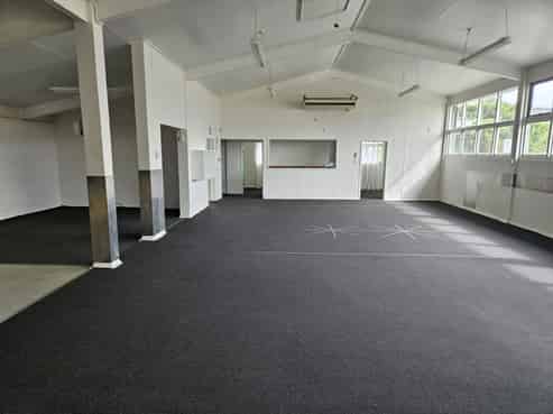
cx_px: 276
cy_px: 207
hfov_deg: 74.0
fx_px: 367
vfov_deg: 58.8
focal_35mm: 23
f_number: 1.8
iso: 80
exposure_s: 1/190
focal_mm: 5.4
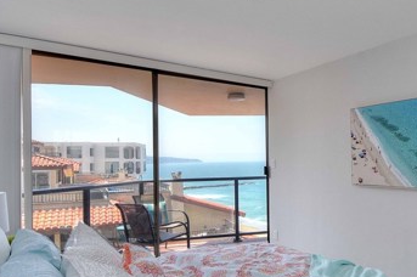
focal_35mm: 28
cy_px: 163
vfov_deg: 46.1
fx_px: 324
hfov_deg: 62.4
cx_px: 304
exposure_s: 1/200
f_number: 9
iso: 250
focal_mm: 10
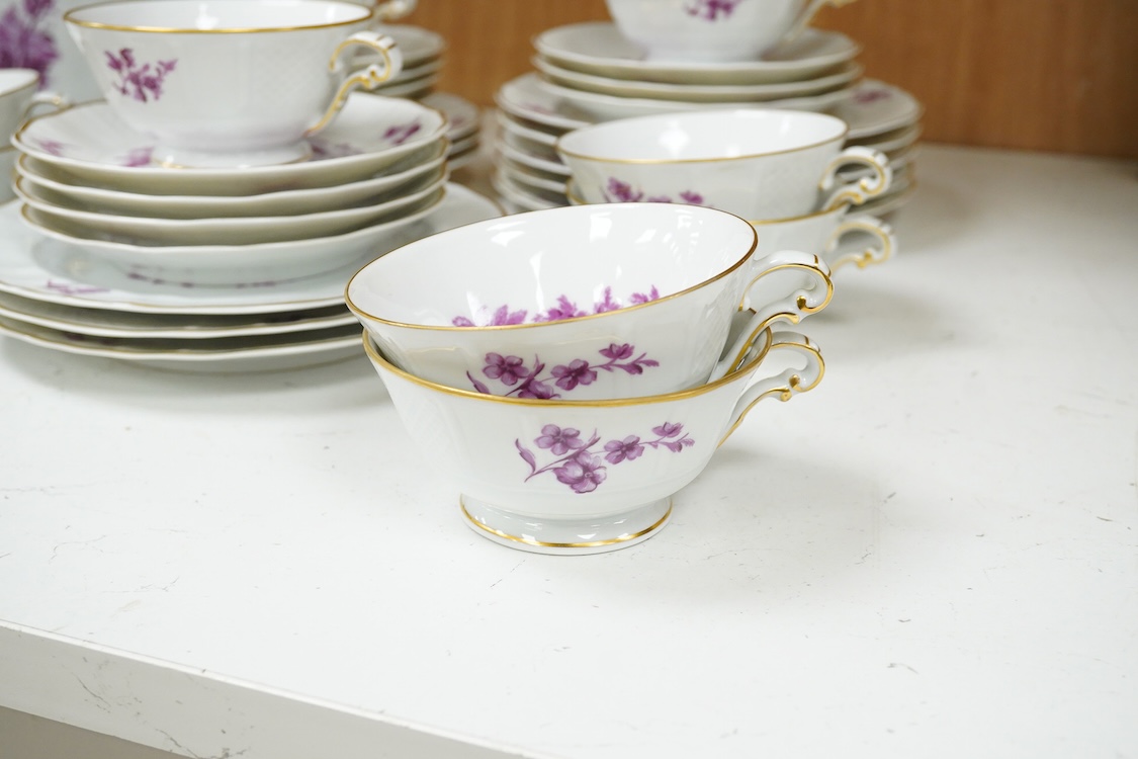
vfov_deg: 29.9
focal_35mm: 45
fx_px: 1422
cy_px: 380
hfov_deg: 43.6
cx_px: 569
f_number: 9
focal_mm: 30
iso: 2500
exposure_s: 1/160
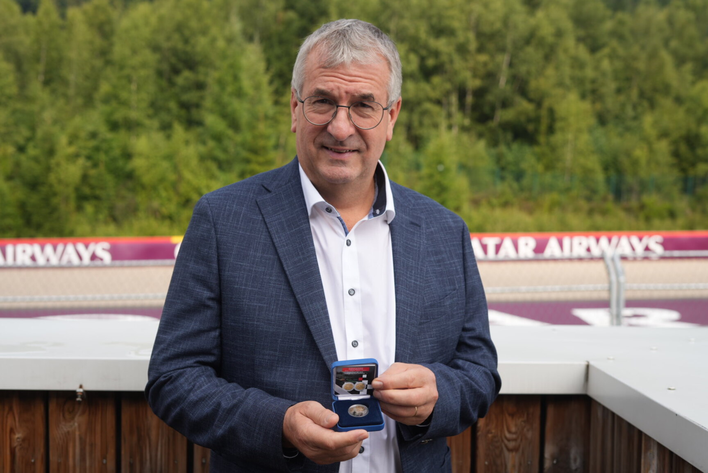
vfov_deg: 27.0
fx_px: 984
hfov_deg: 39.6
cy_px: 236
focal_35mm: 50
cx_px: 354
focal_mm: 50
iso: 100
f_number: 4.5
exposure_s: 1/400
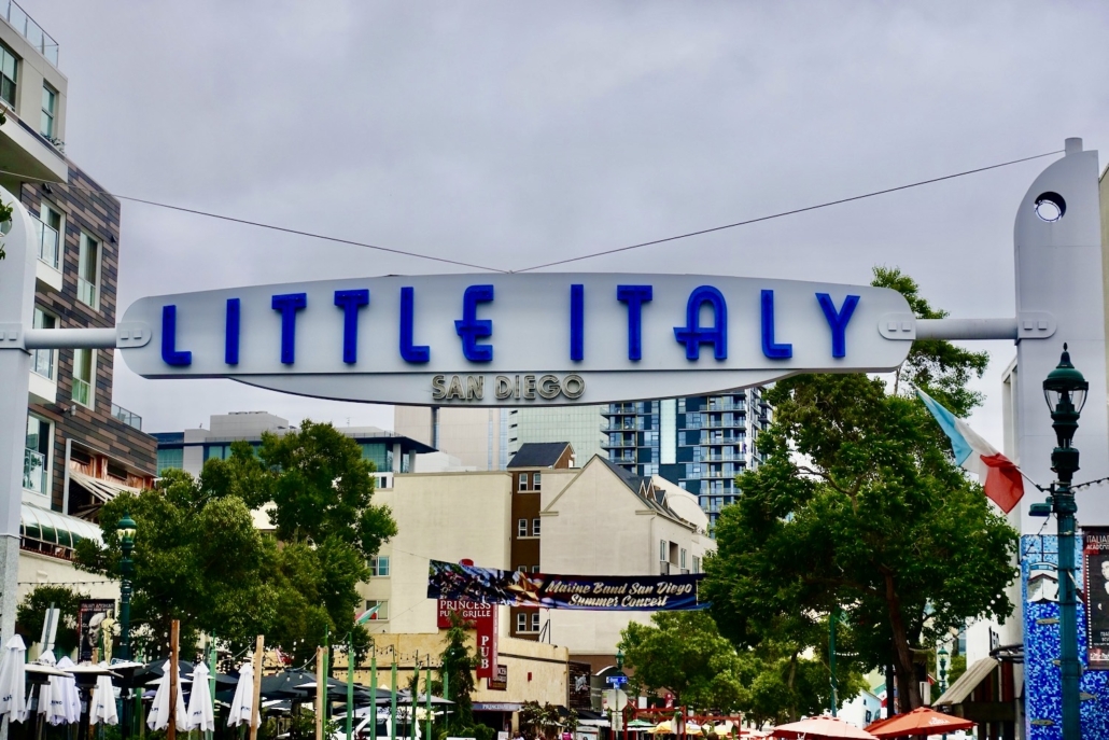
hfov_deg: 28.8
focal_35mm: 70
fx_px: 2157
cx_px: 554
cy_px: 370
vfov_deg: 19.5
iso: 125
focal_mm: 25.7
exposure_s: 1/800
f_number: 4
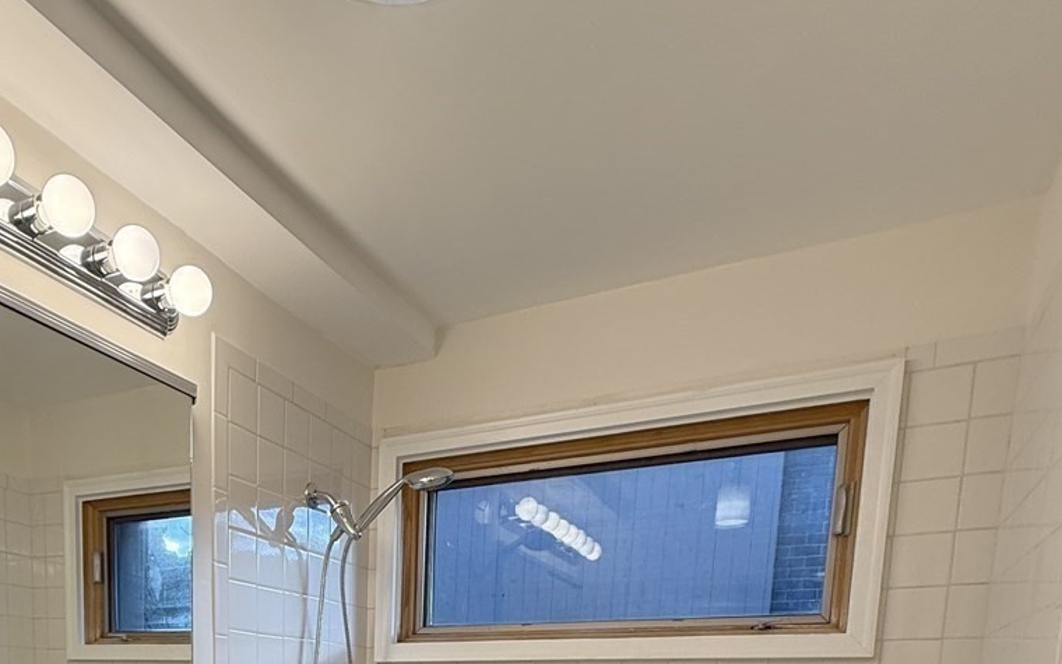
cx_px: 341
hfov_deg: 61.1
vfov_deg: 32.7
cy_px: 835
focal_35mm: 30
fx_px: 868
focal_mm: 2.22
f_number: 2.2
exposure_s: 1/120
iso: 80
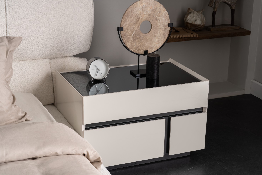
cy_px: 82
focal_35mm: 76
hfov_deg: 26.6
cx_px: 135
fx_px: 553
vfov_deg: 17.9
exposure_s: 1/160
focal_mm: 70
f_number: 11
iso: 100
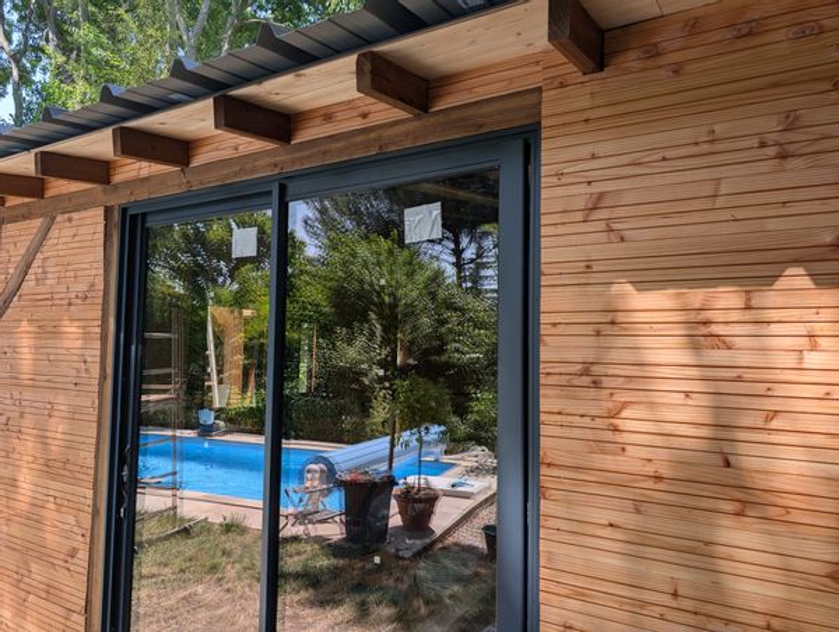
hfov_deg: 71.5
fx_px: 583
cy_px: 316
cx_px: 420
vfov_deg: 57.0
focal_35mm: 24
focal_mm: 6.9
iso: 22
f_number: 1.68
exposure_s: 1/263
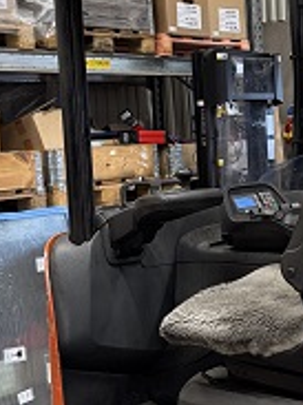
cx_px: 315
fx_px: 876
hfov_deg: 19.0
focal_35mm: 75
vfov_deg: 26.0
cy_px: 193
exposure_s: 1/60
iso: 250
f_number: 1.78
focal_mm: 6.76
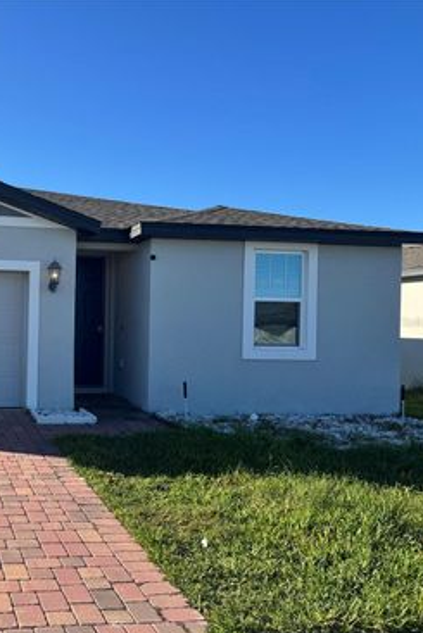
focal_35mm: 34
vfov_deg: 55.8
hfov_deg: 35.9
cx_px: 21
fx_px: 599
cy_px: 322
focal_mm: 6.76
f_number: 1.78
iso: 80
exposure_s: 1/2959
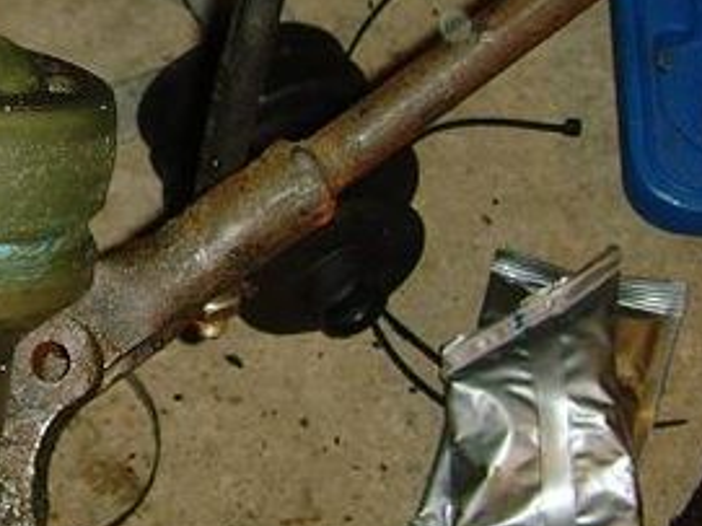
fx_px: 1865
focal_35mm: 92
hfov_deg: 20.3
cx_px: -73
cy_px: 104
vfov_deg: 15.9
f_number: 3.5
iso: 200
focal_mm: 6.6
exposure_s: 1/45
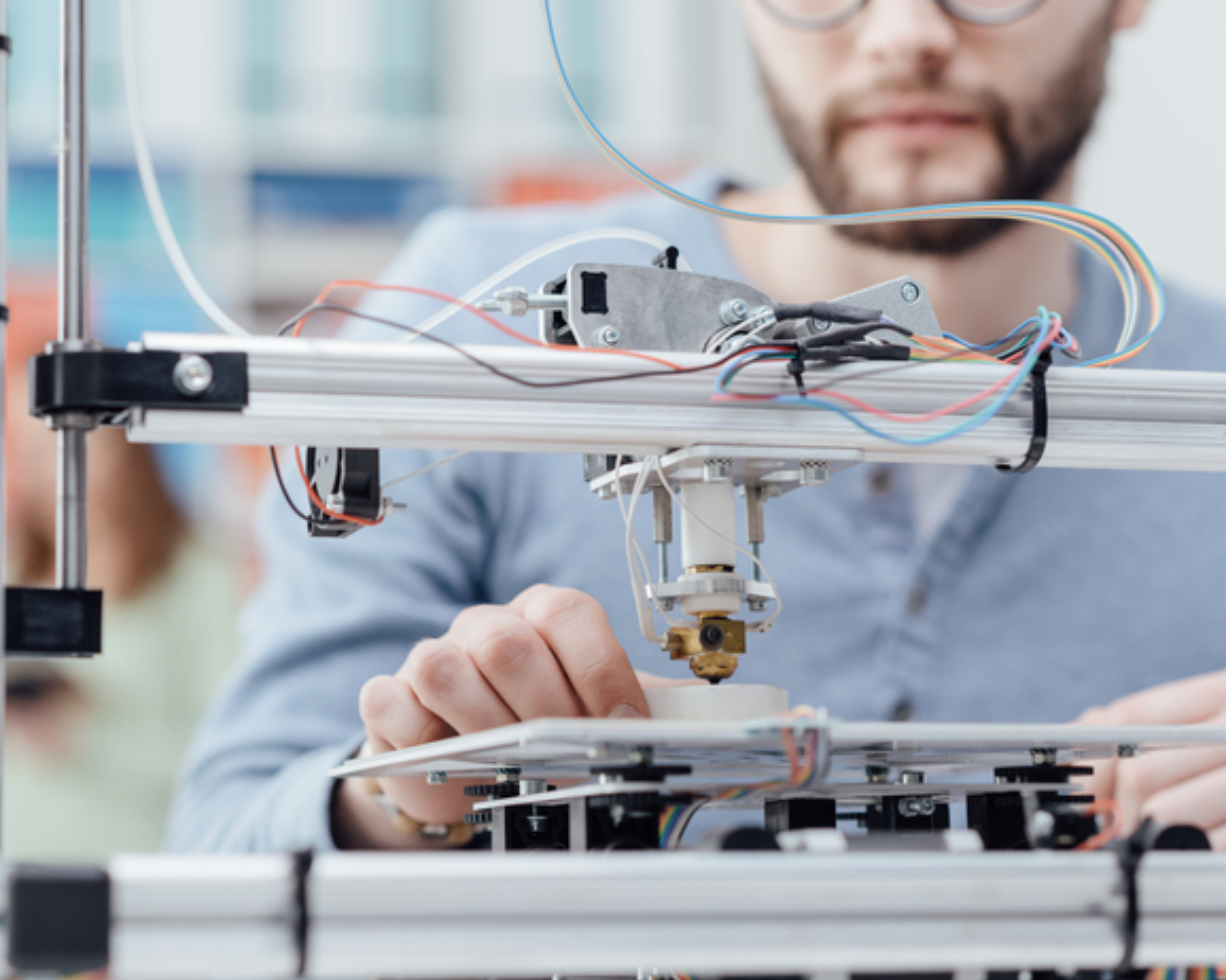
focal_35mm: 100
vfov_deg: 15.4
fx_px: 3627
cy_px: 476
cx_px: 524
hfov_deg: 19.2
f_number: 3.5
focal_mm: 85
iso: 100
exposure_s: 1/125
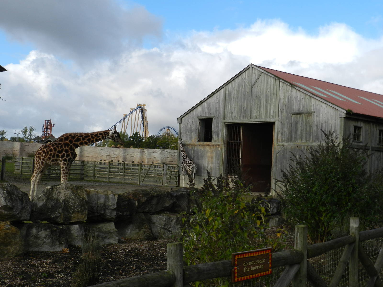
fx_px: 509
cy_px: 144
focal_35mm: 46
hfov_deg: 41.2
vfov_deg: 31.5
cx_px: 192
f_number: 4.2
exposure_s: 1/800
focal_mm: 8.1
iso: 160
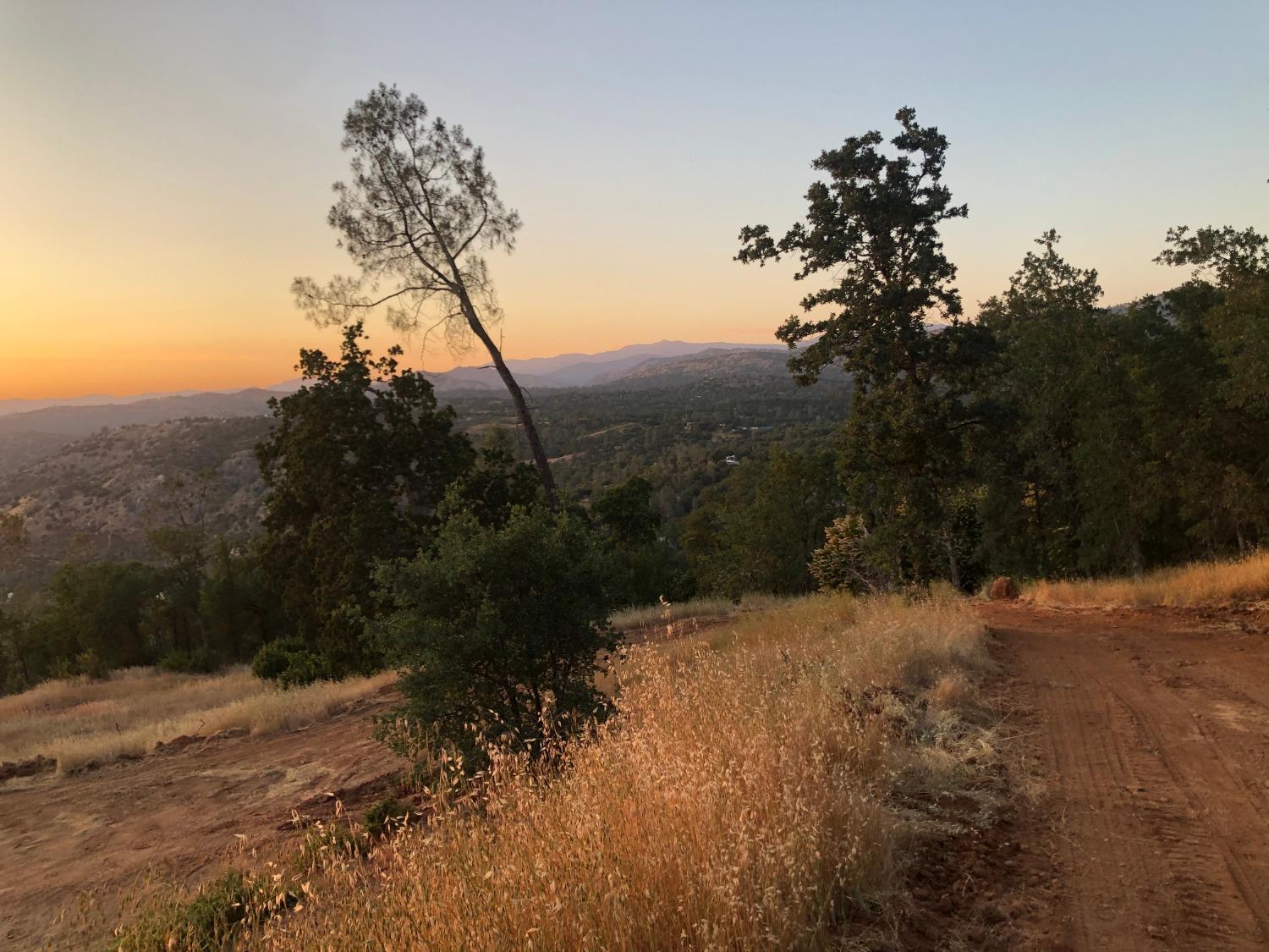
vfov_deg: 49.7
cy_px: 476
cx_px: 634
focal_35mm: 28
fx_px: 1026
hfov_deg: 63.4
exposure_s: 1/120
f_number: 1.8
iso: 32
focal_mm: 3.99
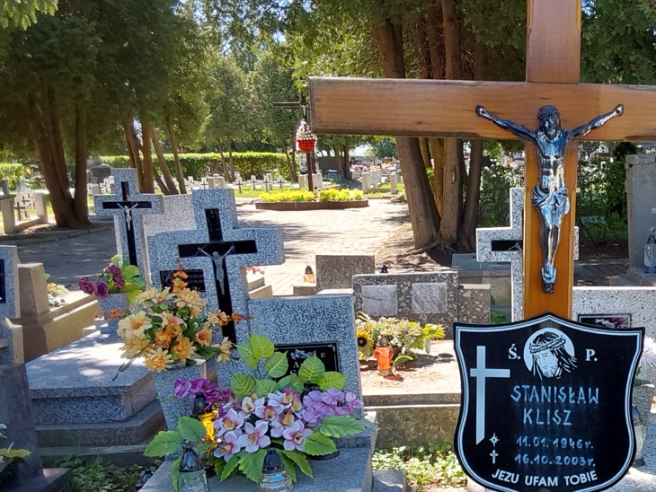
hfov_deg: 39.4
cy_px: 380
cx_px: 535
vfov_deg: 30.9
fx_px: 872
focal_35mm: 46
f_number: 1.9
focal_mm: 2.91
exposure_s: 1/429
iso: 50
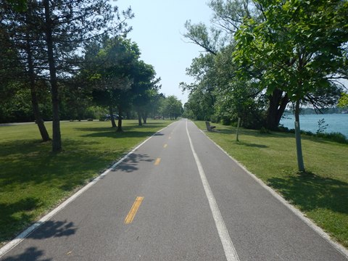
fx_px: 241
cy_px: 130
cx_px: 174
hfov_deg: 71.6
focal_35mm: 24
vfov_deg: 56.8
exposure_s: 1/1250
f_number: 4.1
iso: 125
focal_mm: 4.3
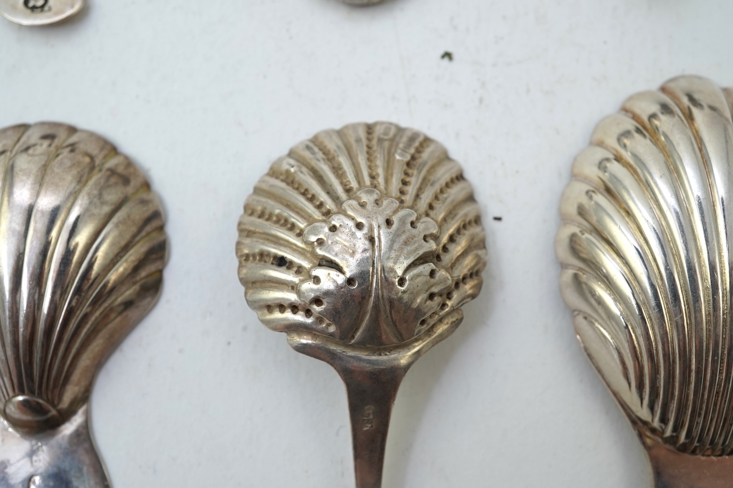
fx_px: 916
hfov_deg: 43.6
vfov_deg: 29.9
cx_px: 366
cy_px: 244
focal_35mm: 45
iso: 320
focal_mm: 30
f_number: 13
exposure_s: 1/50
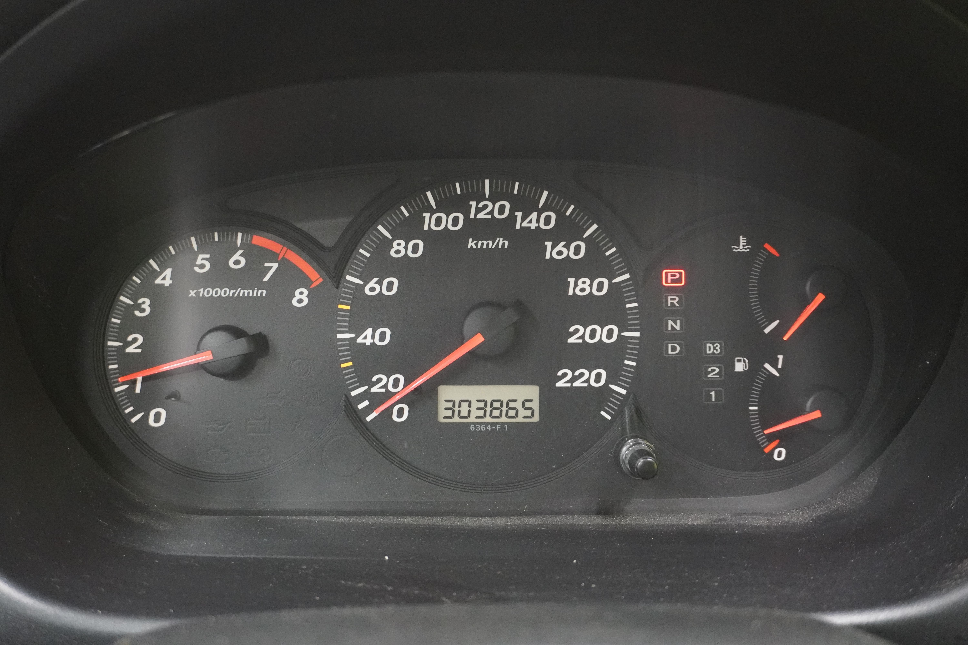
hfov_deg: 51.3
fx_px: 1008
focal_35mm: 38
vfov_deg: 35.5
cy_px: 322
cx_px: 484
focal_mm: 25
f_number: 4.5
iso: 5000
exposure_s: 1/40
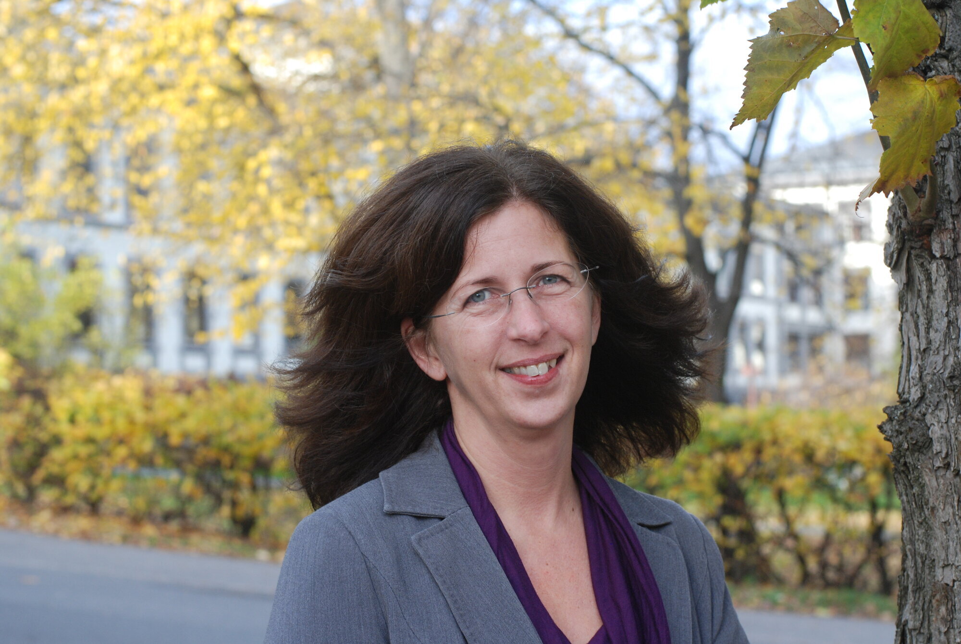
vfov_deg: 18.2
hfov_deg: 27.0
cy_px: 322
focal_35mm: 75
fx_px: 2005
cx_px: 480
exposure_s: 1/160
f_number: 5.6
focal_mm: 50
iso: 400
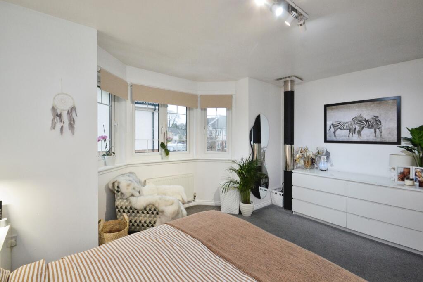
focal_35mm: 15
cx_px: 212
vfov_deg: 77.3
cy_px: 141
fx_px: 176
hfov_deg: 100.4
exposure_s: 1/25
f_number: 9
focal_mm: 10
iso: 1100
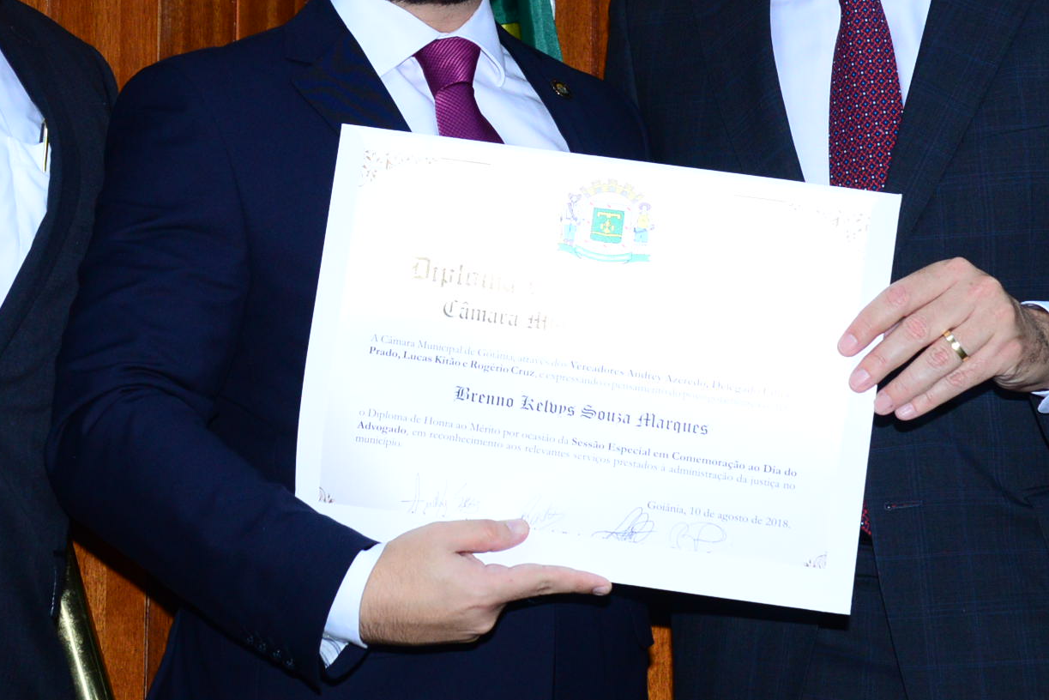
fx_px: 3585
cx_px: 336
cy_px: 154
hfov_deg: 16.6
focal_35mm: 123
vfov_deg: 11.1
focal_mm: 50
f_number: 5.6
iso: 2000
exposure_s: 1/125
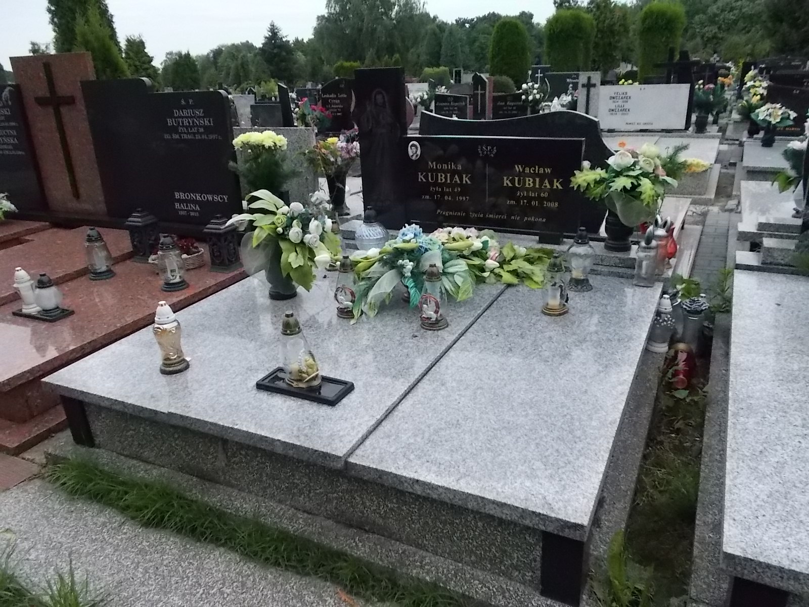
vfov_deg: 53.1
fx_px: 608
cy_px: 304
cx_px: 404
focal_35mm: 26
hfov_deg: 67.3
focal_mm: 4.6
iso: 400
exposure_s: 1/500
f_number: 8
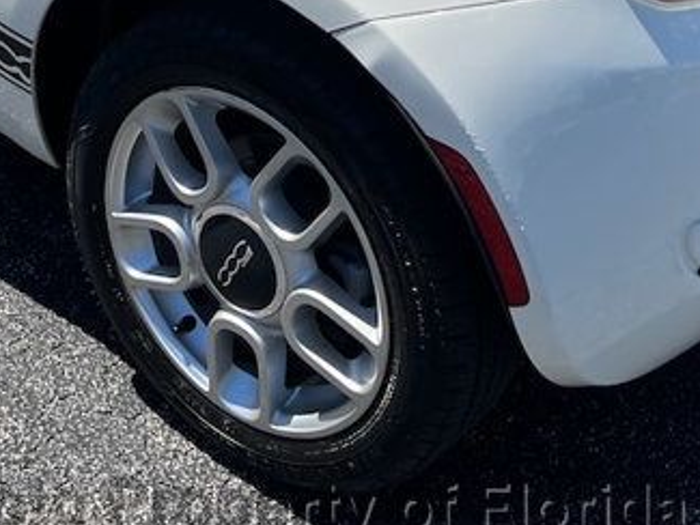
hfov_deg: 23.5
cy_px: -247
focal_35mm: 82
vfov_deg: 16.5
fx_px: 1659
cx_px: 149
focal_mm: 5.7
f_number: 1.5
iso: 50
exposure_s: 1/5587
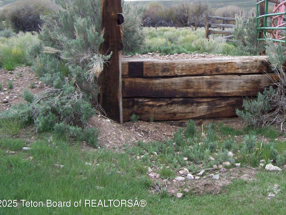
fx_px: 496
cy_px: 49
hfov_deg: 31.6
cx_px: 214
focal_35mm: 60
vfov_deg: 24.1
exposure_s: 1/800
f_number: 2.8
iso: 160
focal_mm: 6.3
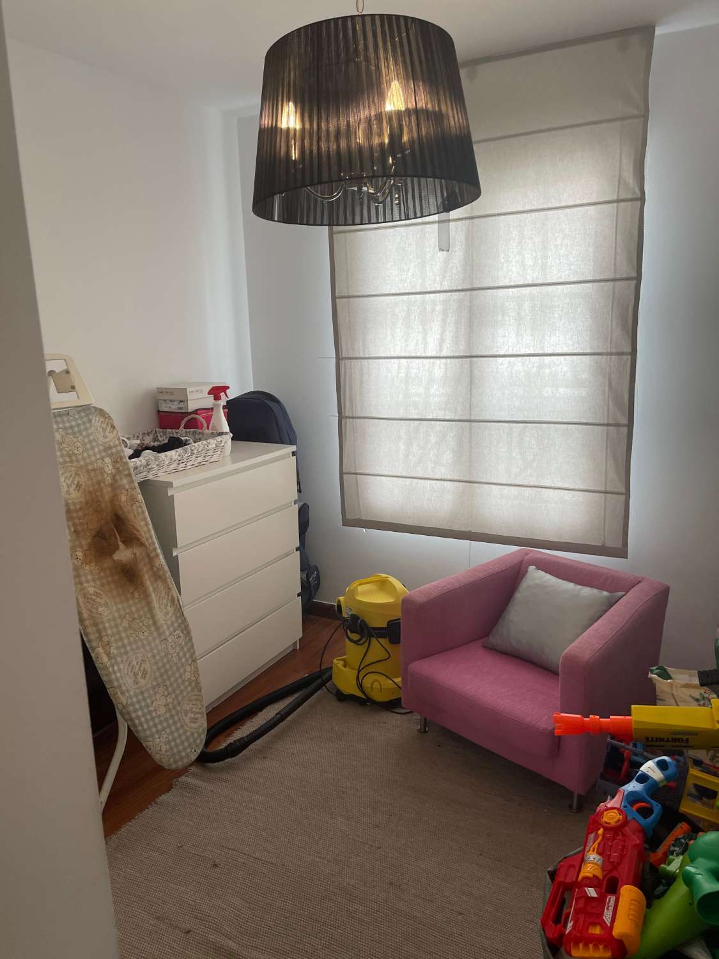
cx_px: 360
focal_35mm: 26
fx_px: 720
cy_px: 480
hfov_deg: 53.1
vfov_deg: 67.3
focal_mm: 5.1
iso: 80
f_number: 1.6
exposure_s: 1/100
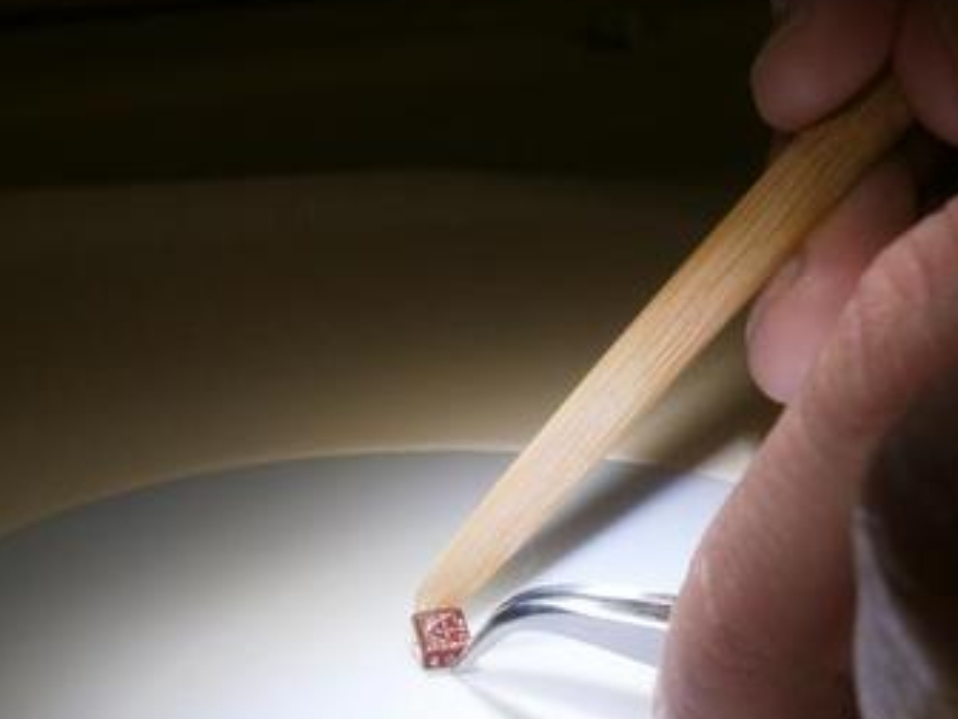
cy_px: 652
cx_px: 465
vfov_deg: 16.0
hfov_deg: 21.5
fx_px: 2518
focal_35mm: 91
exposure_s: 1/320
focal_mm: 8.3
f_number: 3.4
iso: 80
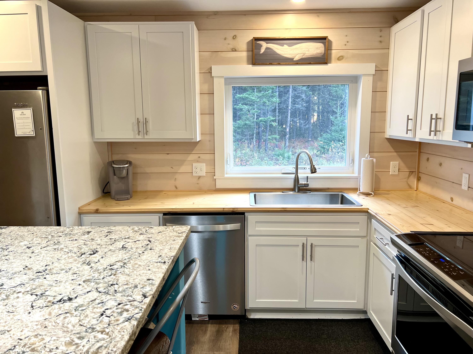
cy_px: 177
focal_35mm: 26
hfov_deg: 67.3
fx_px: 355
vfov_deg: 53.1
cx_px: 236
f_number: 1.5
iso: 100
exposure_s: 1/120
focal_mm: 5.7
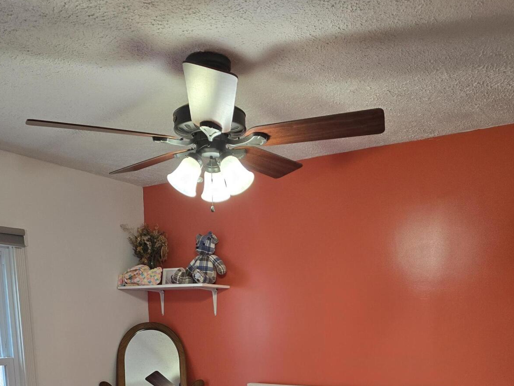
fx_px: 579
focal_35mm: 39
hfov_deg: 47.8
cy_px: 418
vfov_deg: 32.6
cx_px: 269
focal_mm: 6.3
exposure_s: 1/120
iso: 160
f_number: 1.7
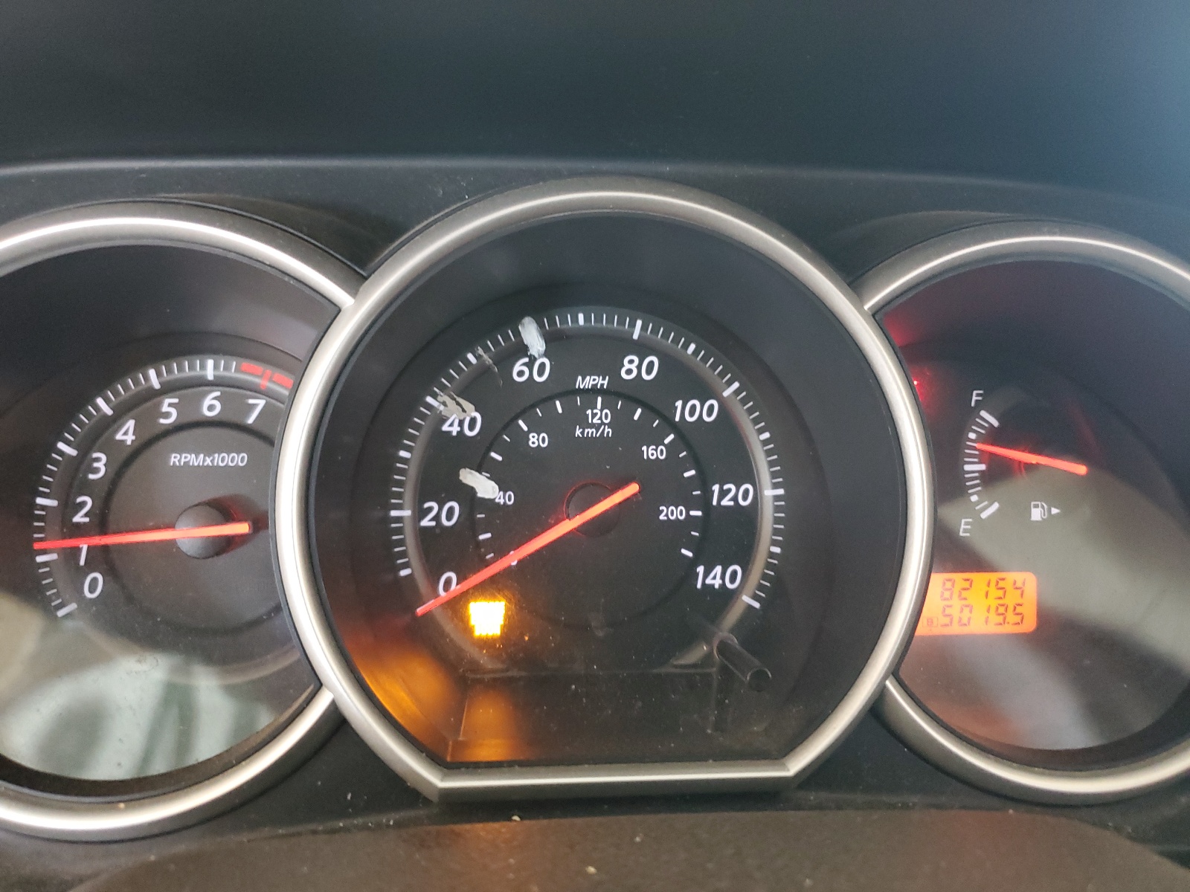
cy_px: 446
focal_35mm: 26
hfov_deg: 67.3
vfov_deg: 53.1
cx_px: 595
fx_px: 894
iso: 317
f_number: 1.5
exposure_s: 1/17
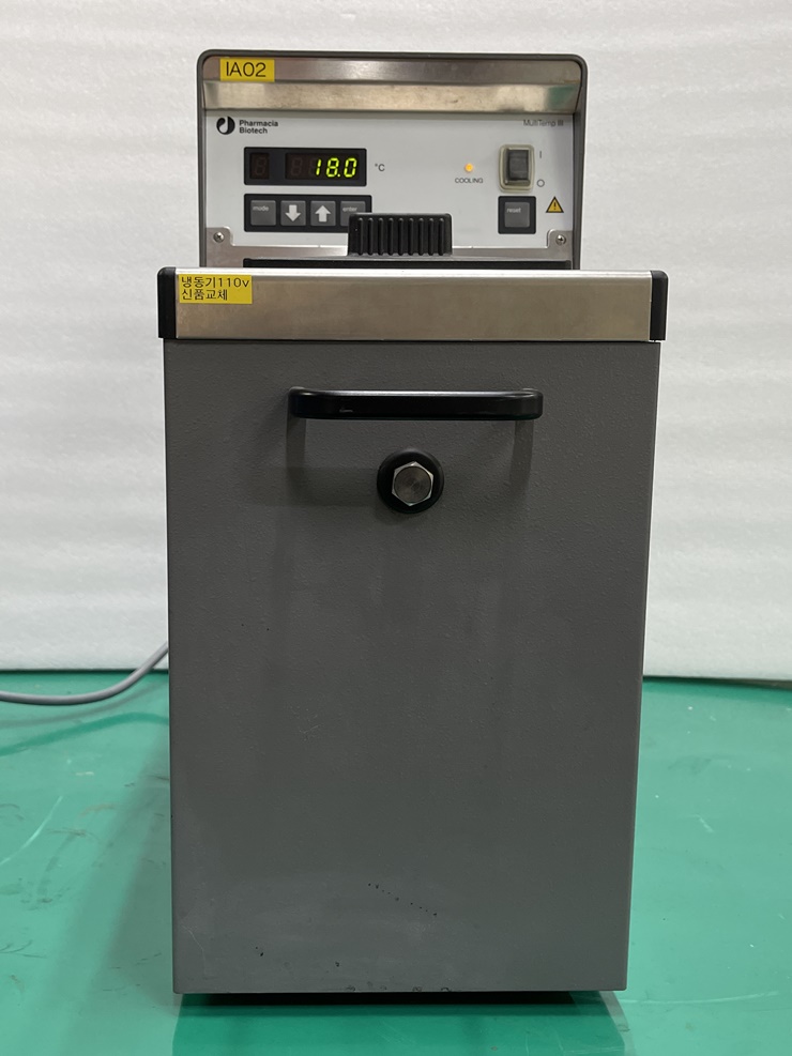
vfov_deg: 67.3
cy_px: 528
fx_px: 793
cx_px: 396
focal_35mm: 26
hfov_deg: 53.1
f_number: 1.6
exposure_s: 1/120
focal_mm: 5.1
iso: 125
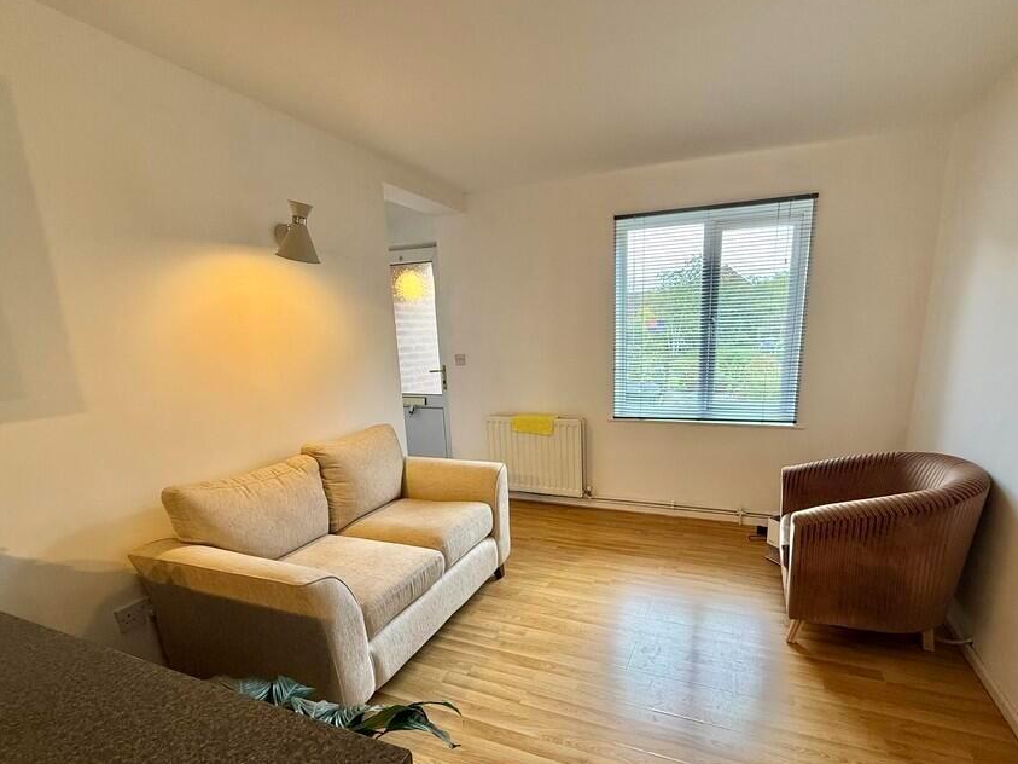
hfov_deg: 90.8
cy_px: 450
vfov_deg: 74.1
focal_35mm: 17
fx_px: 500
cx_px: 558
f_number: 2.2
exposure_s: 1/100
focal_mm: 2.22
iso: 160
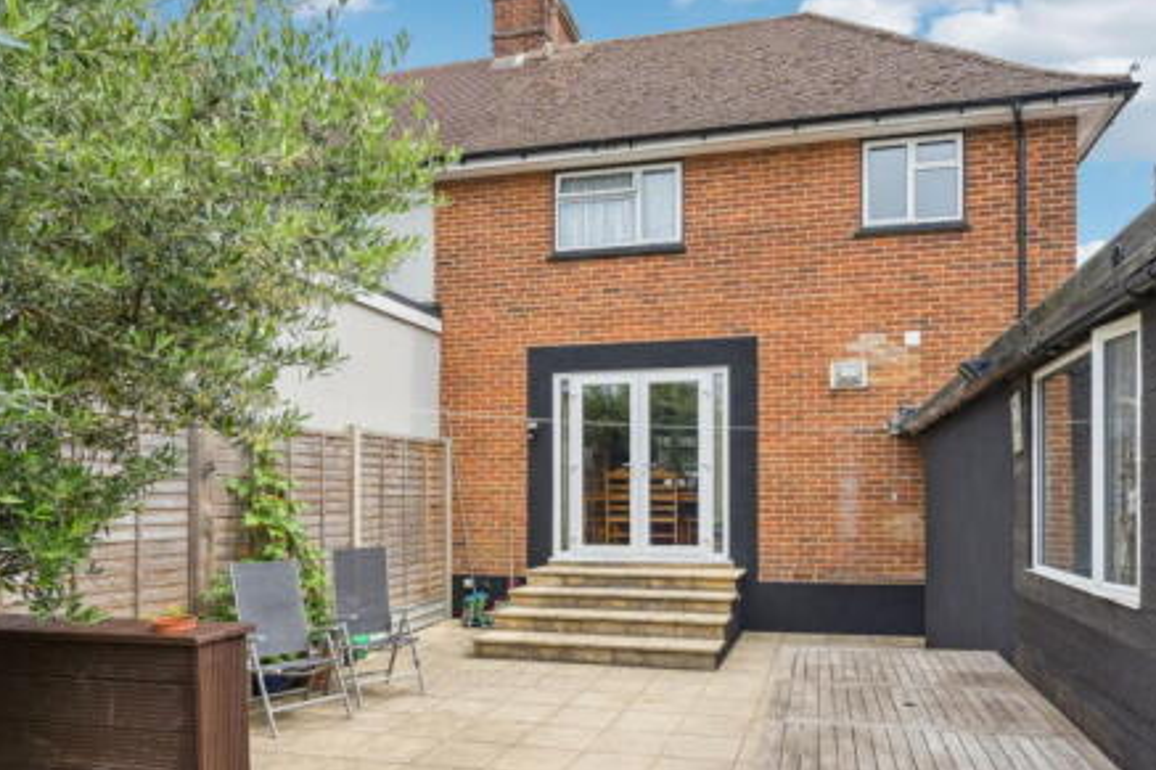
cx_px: 641
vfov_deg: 52.5
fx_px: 770
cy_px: 486
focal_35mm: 24
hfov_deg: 73.5
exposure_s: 1/800
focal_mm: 16
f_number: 7.1
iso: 640
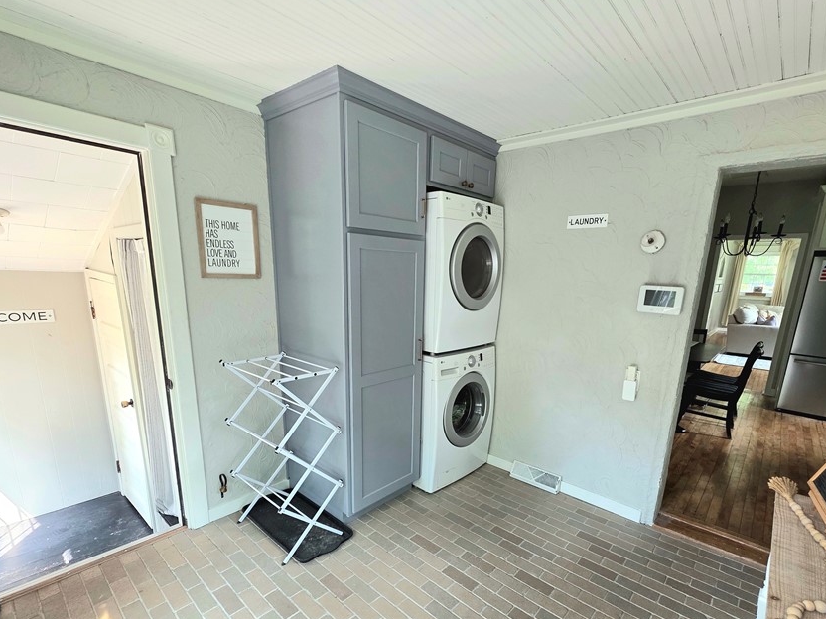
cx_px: 442
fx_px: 382
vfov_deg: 77.3
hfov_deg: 94.3
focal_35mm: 16
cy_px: 369
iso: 250
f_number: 1.9
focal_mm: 2.2
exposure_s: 1/120
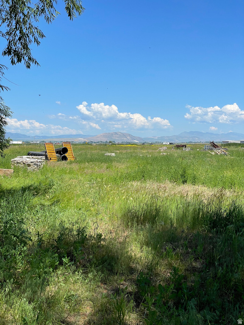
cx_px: 122
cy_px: 162
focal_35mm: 52
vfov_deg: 36.8
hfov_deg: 28.0
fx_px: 489
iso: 25
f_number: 2
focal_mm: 6
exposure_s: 1/1712
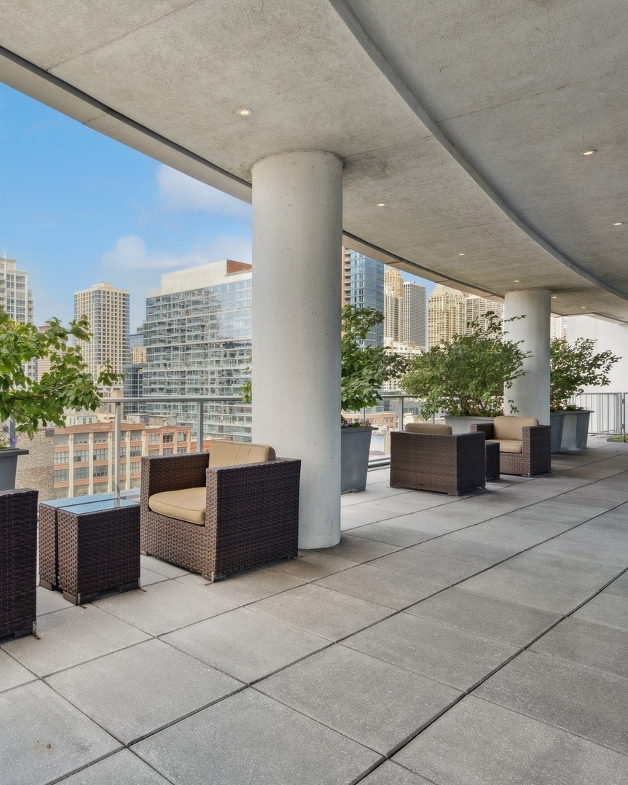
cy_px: 393
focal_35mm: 24
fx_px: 557
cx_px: 195
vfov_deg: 70.3
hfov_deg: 57.1
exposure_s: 1/200
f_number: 7.1
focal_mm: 17
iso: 320
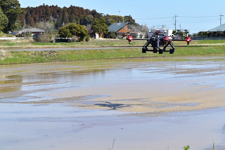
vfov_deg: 16.6
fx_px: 516
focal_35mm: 82
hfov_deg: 24.6
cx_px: 112
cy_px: 75
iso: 400
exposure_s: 1/500
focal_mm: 55
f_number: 11
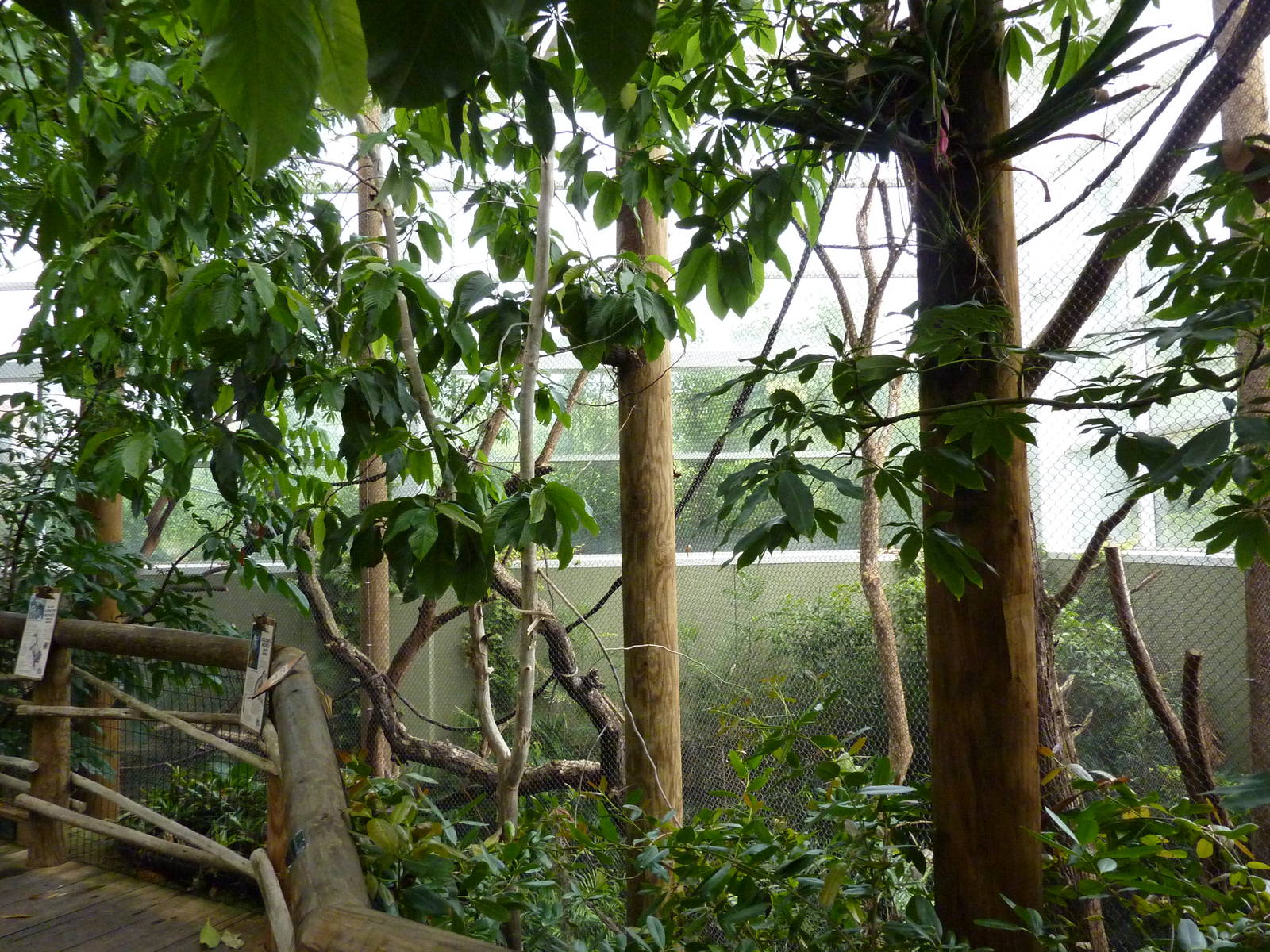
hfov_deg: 69.4
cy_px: 476
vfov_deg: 54.9
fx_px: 917
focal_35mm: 25
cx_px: 635
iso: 400
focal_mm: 4.1
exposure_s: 1/320
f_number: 3.3
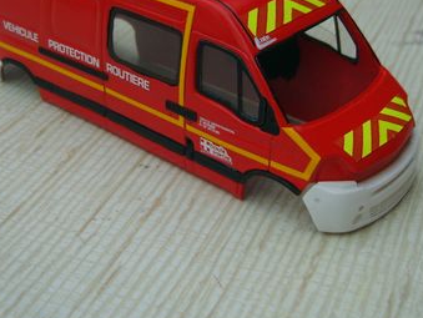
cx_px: 180
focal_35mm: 66
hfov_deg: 29.3
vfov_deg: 21.9
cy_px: 52
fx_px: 807
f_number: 2.8
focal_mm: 7.4
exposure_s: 1/1000
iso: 50
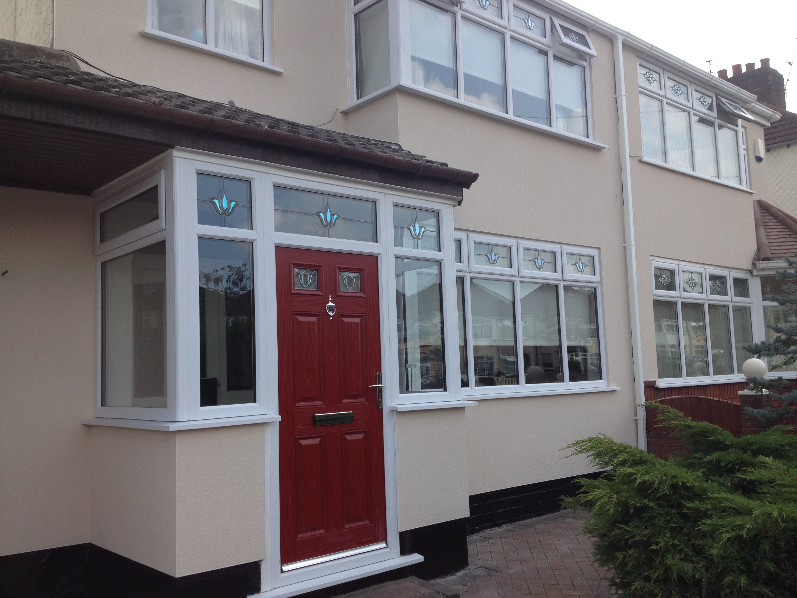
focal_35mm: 35
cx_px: 398
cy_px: 299
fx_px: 806
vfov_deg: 40.7
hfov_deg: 52.6
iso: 50
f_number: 2.4
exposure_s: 1/726
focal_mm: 4.28
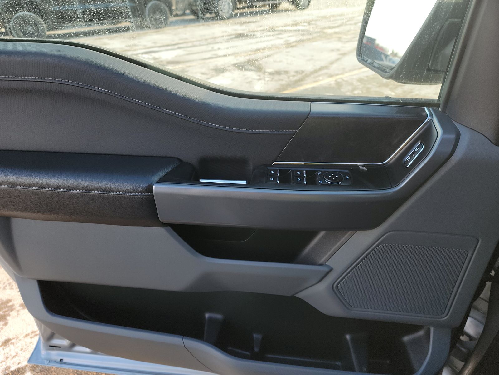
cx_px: 250
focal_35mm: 24
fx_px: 346
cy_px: 188
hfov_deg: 71.6
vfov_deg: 56.8
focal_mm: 6.7
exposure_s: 1/119
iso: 60
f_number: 1.8
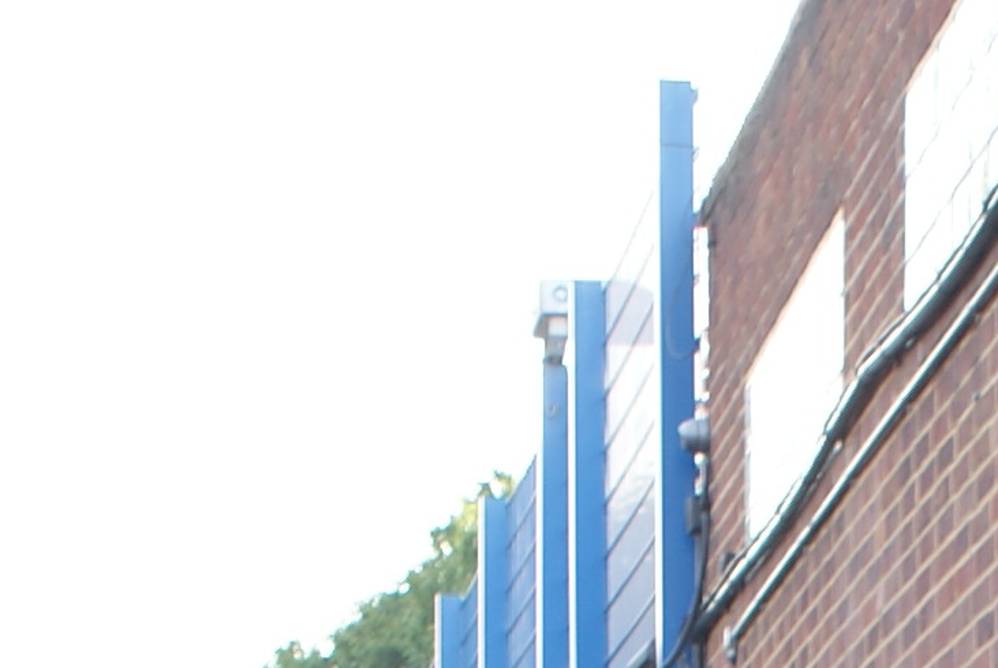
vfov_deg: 8.6
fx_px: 3968
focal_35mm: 143
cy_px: 1687
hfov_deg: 13.9
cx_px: 1192
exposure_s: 1/40
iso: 100
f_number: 4
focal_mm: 18
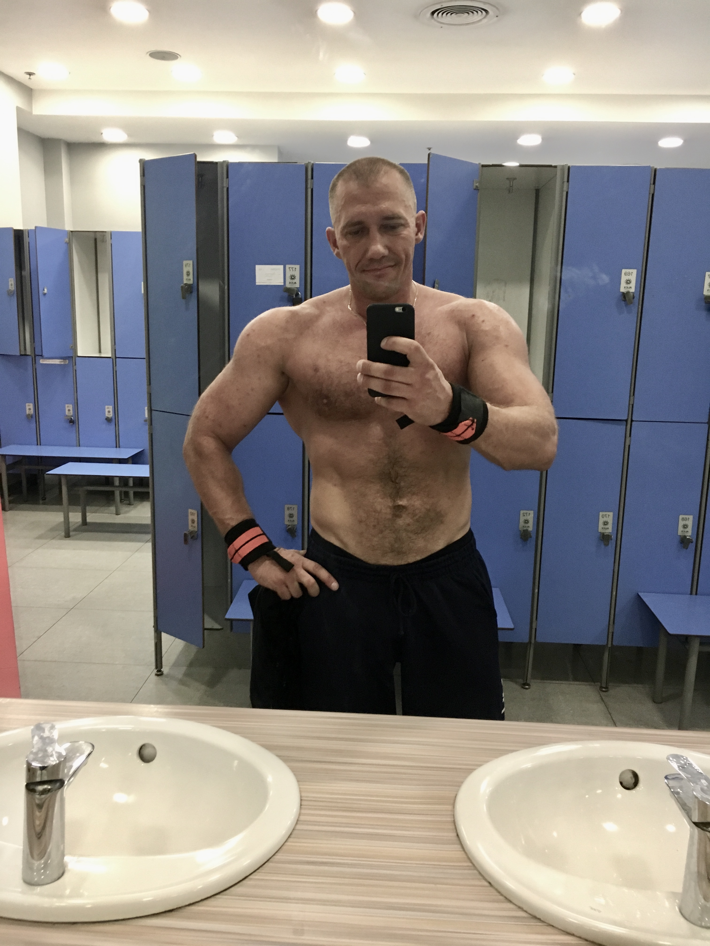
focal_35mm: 29
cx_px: 355
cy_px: 473
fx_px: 793
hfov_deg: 48.2
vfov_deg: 61.7
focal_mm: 4.15
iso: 200
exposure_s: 1/33
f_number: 2.2
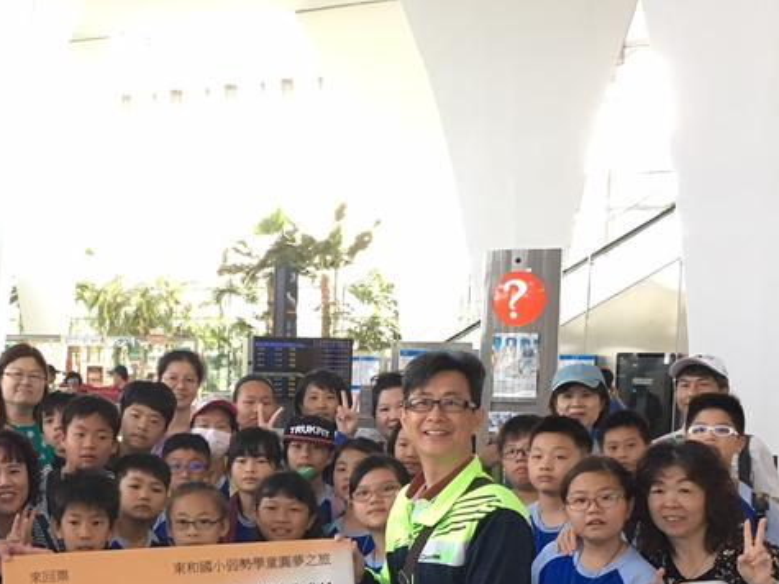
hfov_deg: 28.8
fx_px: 1485
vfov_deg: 21.9
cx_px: 157
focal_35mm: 66
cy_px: 492
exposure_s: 1/30
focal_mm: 4.15
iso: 40
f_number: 2.2
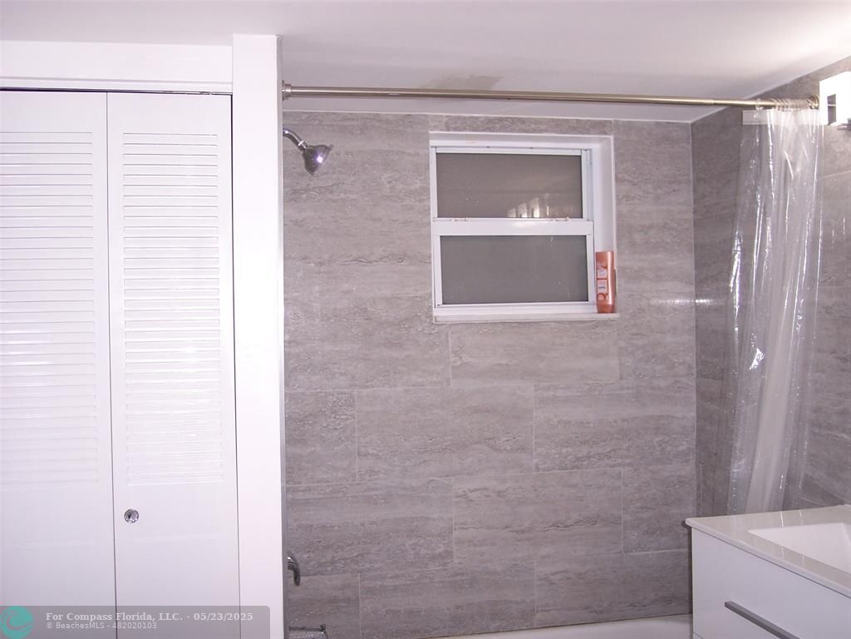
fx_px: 959
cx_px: 426
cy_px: 320
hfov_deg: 47.9
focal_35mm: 39
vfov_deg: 36.8
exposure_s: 1/60
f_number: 2.8
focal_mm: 8
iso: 100
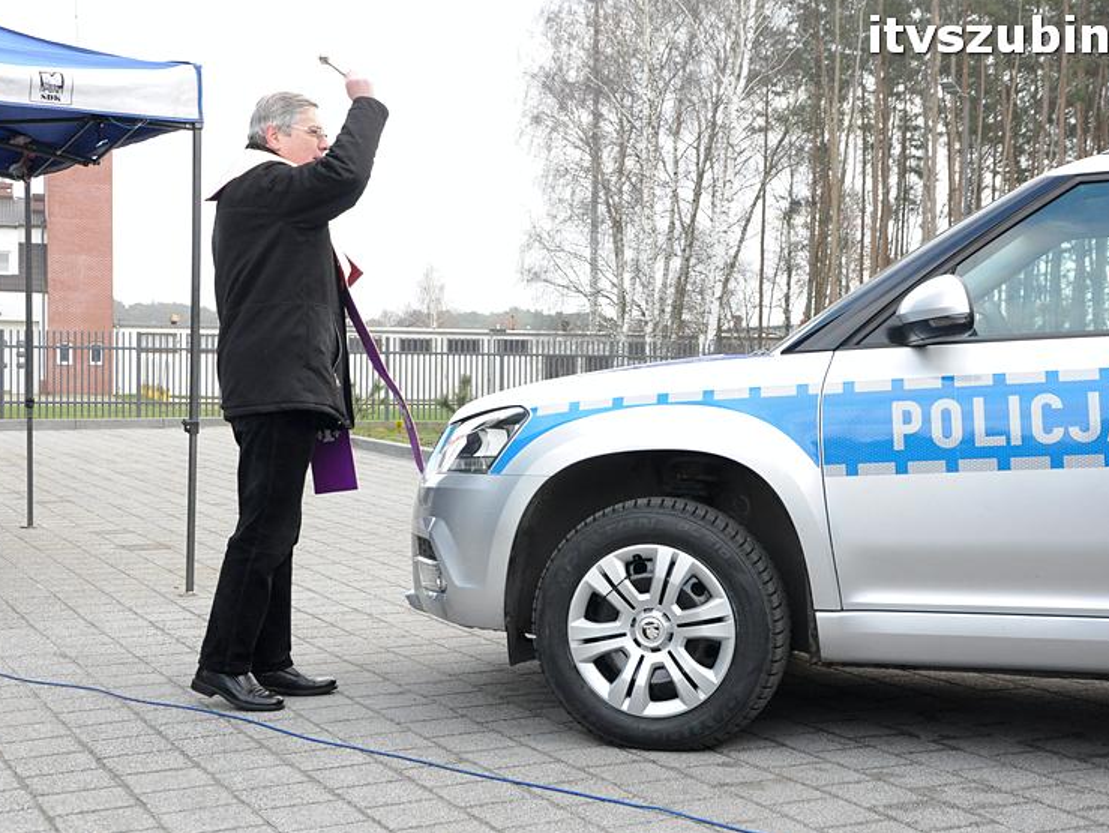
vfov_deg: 27.5
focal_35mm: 53
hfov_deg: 36.2
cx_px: 569
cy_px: 413
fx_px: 1699
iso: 1600
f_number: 8
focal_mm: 32
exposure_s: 1/160
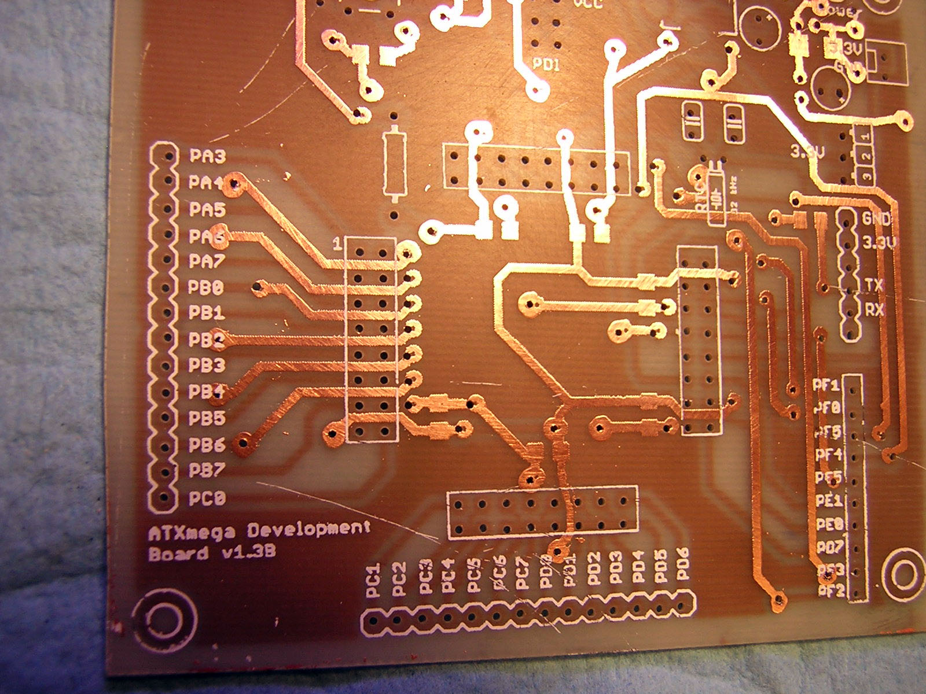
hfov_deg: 51.4
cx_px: 463
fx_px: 963
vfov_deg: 39.7
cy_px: 347
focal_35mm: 36
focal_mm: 4.7
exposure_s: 1/14.2
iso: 100
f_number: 2.6
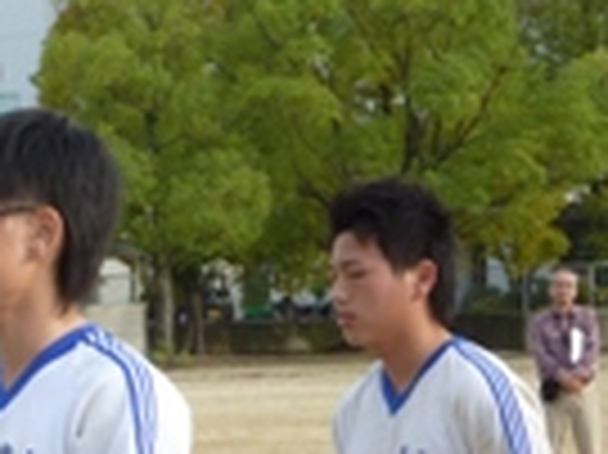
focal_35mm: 223
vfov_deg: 6.6
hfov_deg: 8.7
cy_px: 593
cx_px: -329
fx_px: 3913
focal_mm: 11
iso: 80
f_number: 4.1
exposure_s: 1/160
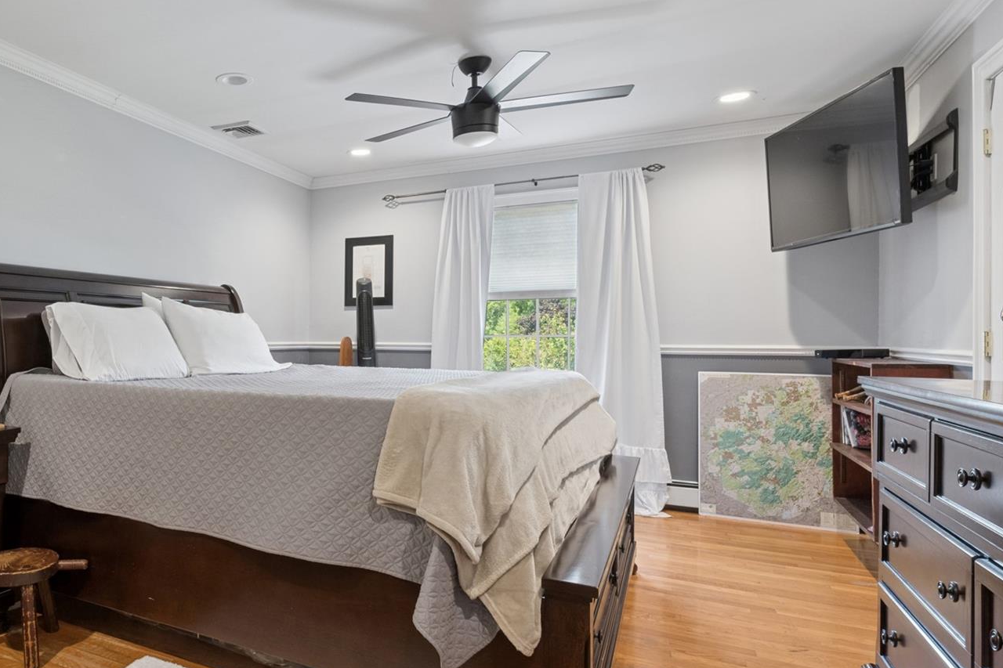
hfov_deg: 68.3
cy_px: 345
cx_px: 234
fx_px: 669
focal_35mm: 24
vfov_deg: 53.1
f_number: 14
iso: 640
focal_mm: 15
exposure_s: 1/10
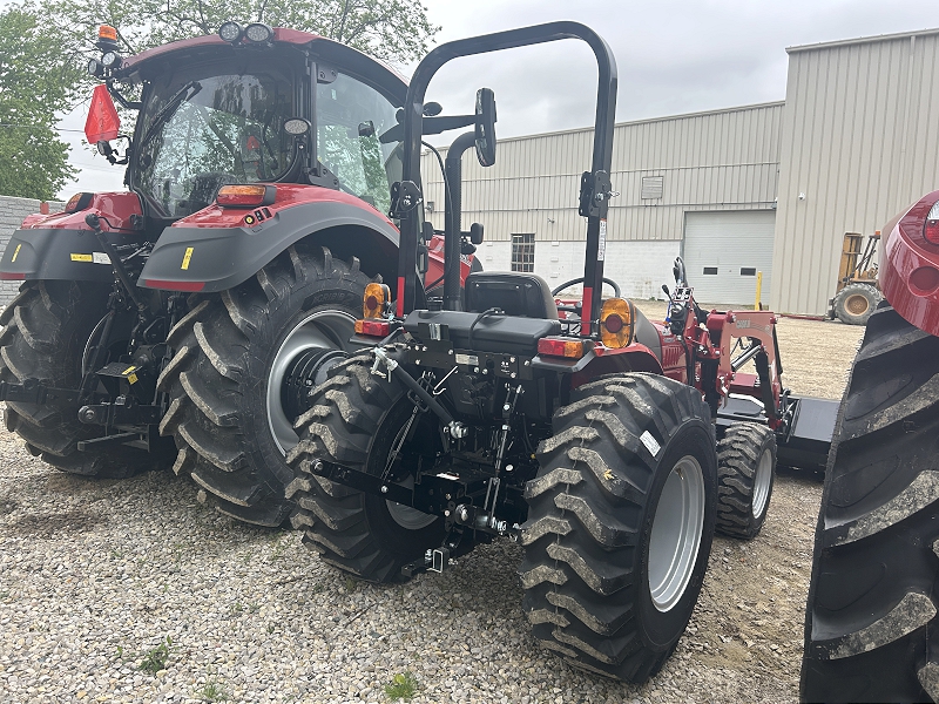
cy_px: 352
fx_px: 705
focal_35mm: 26
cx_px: 470
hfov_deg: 67.3
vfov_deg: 53.1
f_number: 1.5
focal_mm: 5.7
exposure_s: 1/526
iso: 50
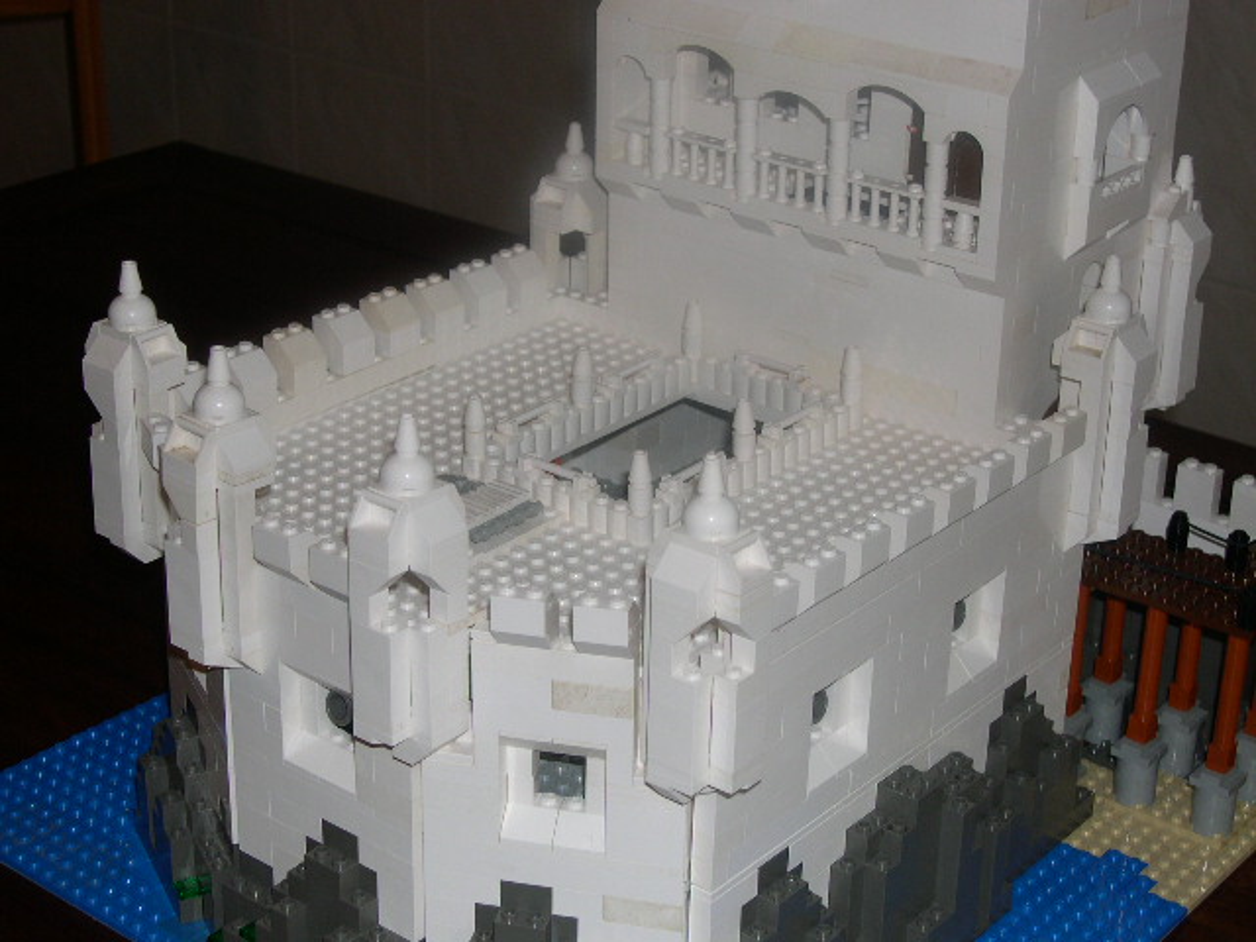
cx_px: 628
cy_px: 471
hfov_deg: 31.2
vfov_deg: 23.7
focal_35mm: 62
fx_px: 2250
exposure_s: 1/60
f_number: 3.5
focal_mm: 13.2
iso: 100
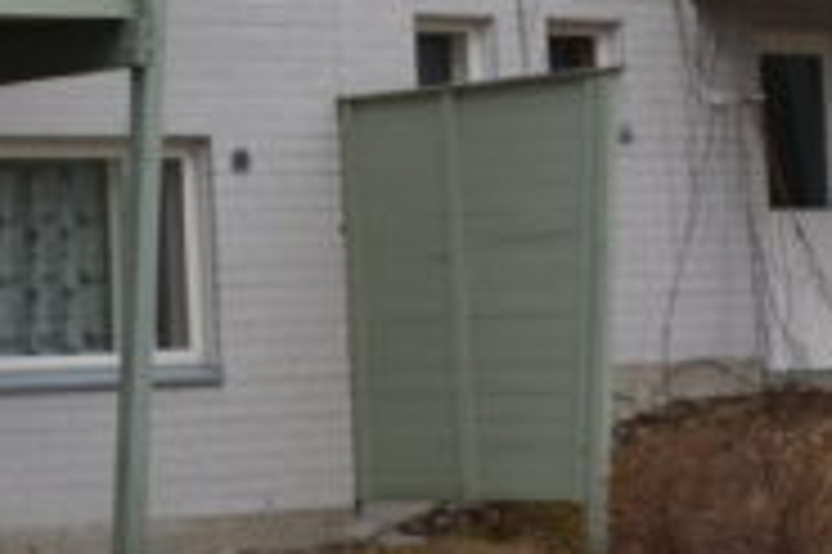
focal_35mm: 166
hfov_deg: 12.3
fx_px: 3833
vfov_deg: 8.2
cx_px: 139
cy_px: -52
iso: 100
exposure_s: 1/200
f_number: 6.3
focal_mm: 20
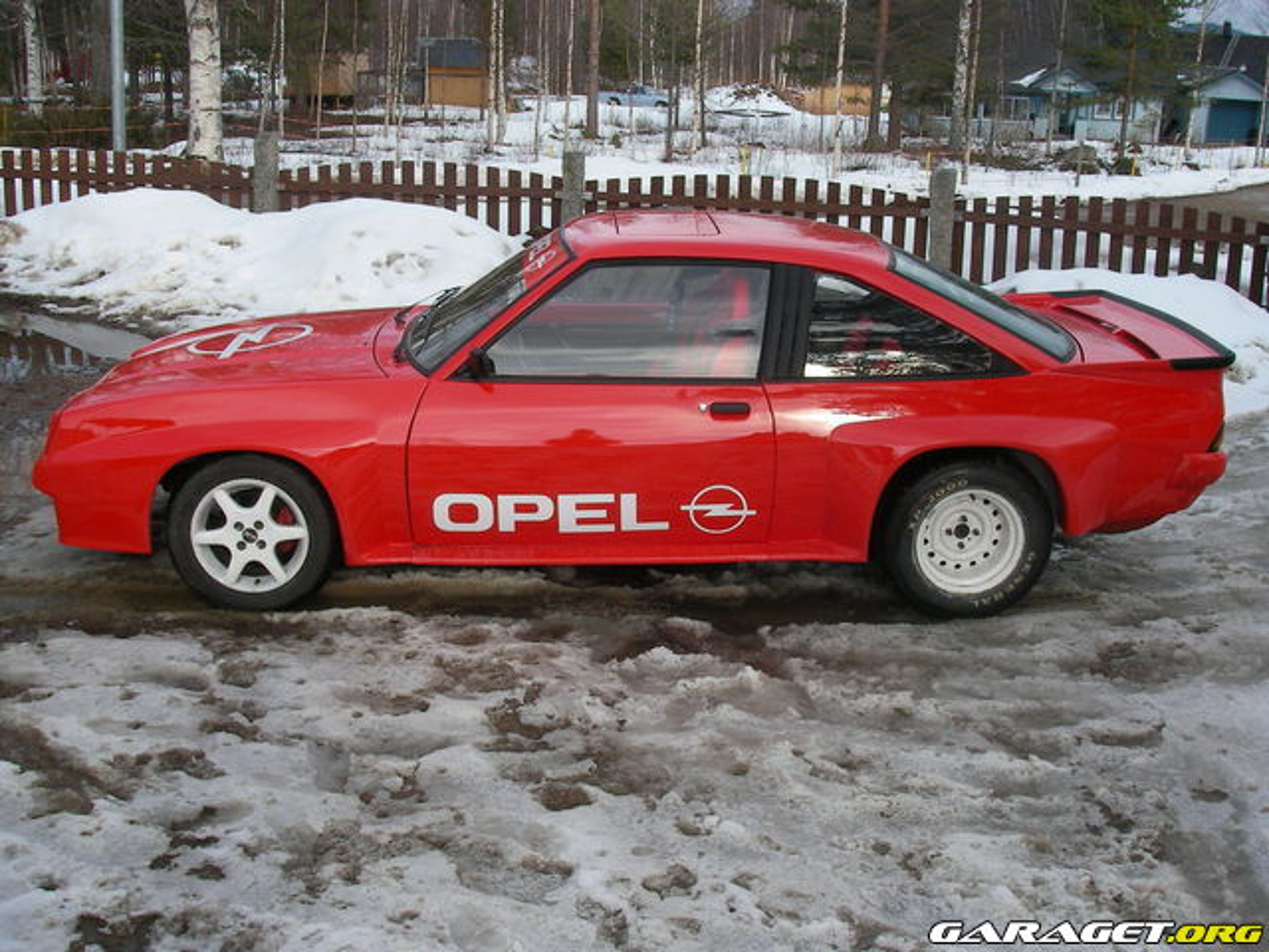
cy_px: 476
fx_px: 1393
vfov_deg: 37.7
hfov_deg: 49.0
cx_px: 634
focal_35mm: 38
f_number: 6.6
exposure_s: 1/170
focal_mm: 6.3
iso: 50
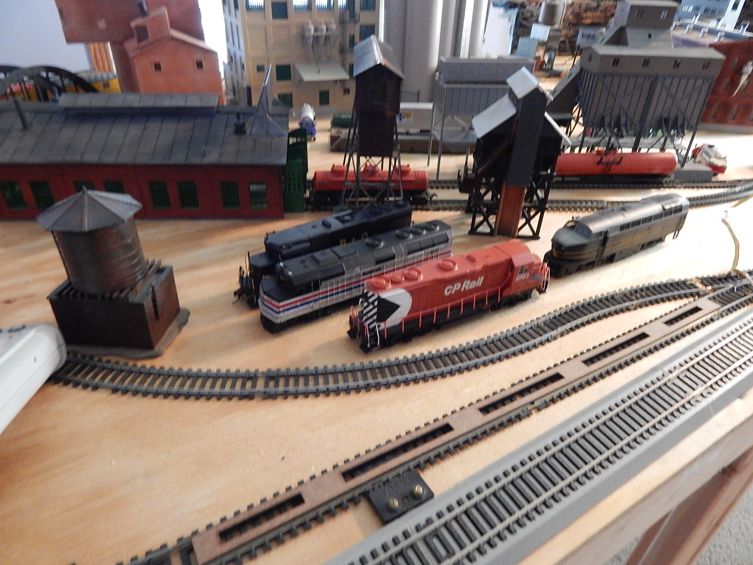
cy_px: 282
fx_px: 479
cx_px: 376
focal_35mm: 22
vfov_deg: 61.1
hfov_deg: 76.4
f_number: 3
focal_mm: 4
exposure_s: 1/8
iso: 720
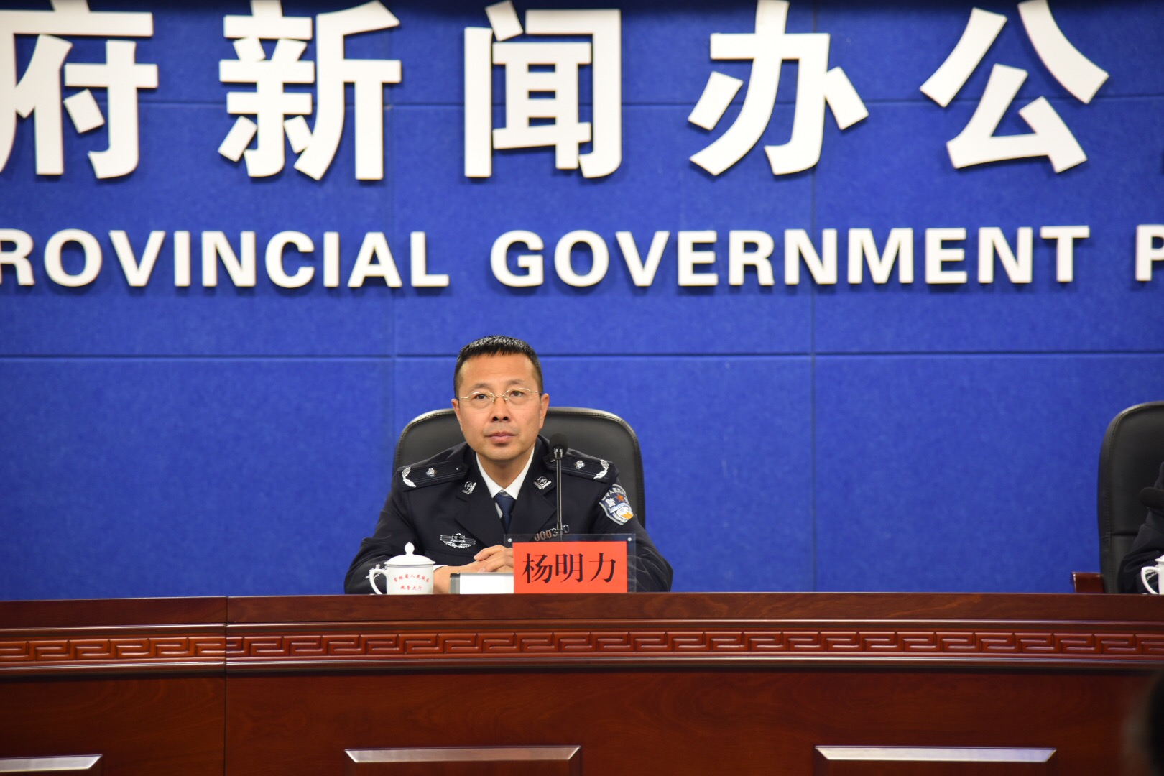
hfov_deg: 18.6
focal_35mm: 110
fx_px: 3556
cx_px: 582
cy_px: 388
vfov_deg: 12.5
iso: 1400
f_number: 4
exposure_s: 1/125
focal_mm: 110
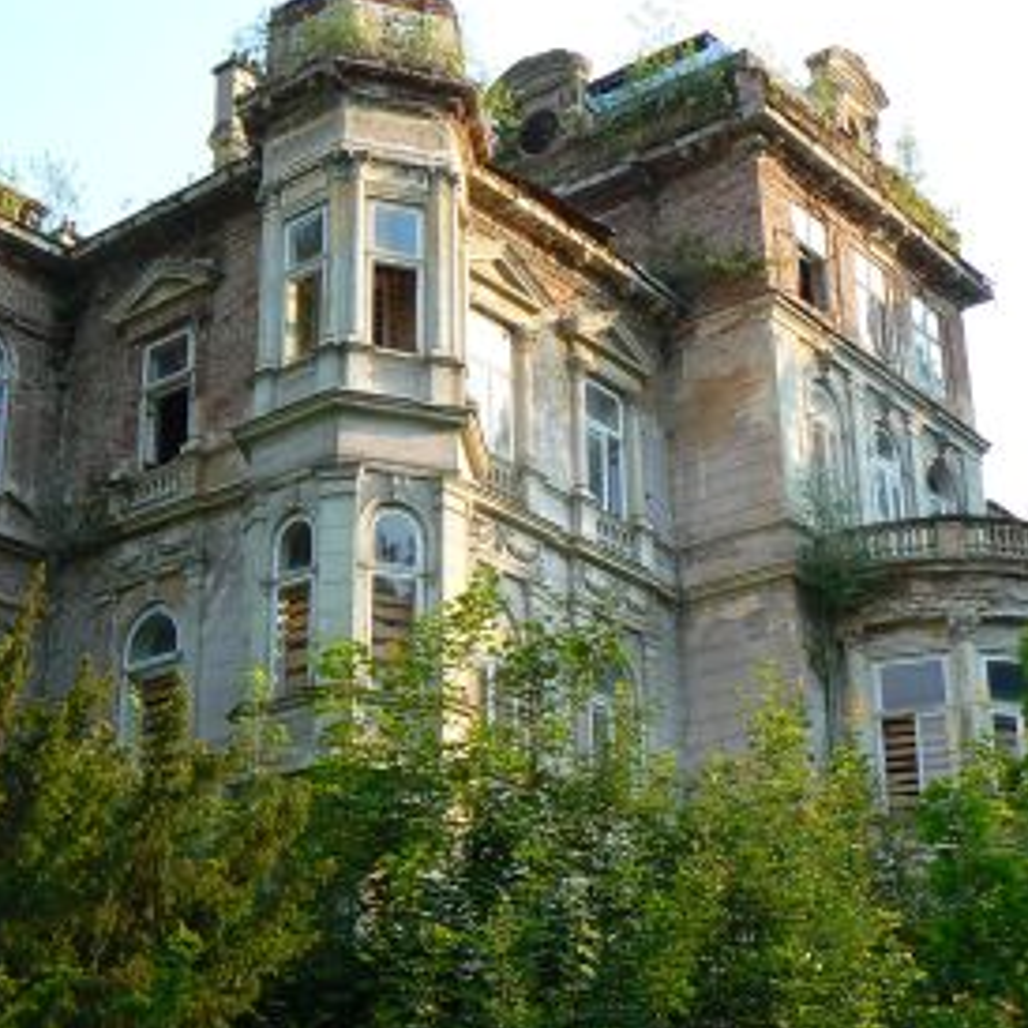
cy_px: 542
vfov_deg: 29.5
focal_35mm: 58
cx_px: 233
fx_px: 1949
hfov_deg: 29.0
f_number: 5.6
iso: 80
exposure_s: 1/125
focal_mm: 6
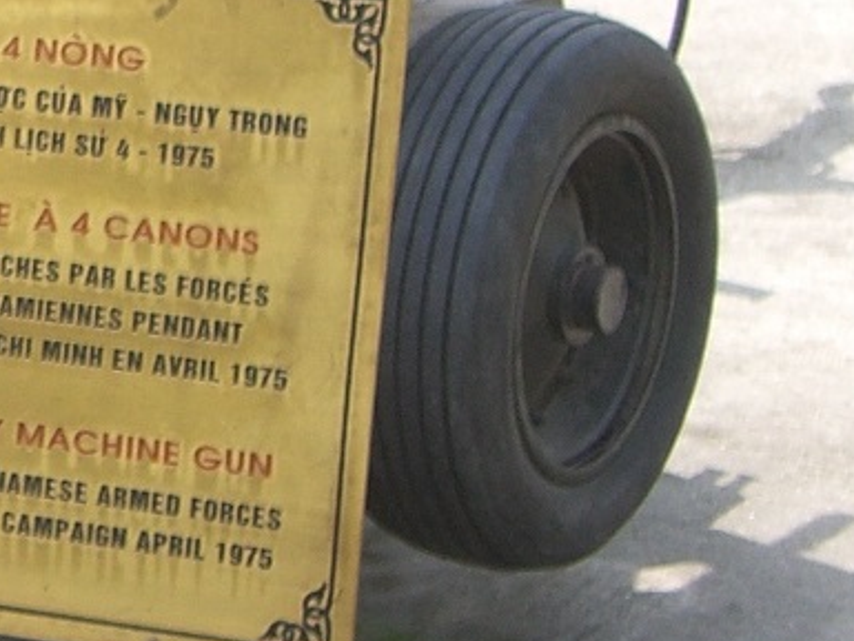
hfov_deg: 10.5
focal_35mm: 183
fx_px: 4516
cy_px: -324
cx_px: -382
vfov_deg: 8.0
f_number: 3.3
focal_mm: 9
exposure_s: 1/250
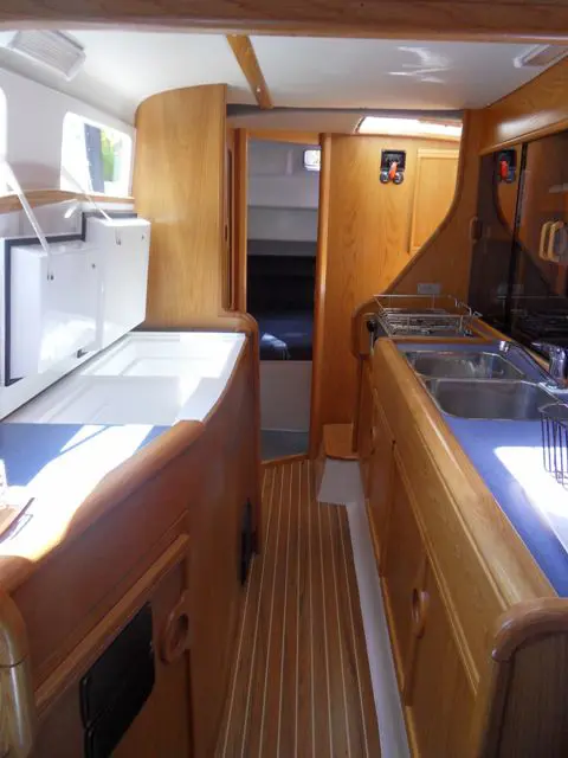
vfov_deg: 71.6
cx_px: 284
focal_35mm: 24
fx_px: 525
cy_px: 379
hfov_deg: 56.8
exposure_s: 1/45
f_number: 3.3
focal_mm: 4.2
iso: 100
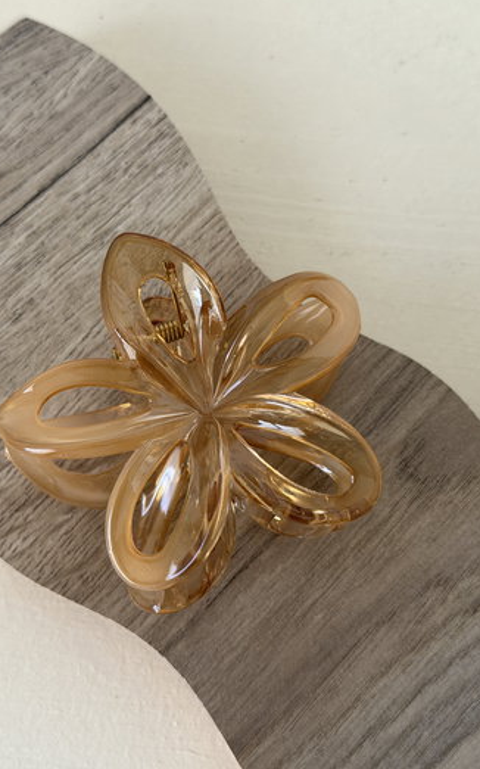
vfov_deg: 38.9
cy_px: 384
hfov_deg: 24.9
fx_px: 1089
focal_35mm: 52
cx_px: 247
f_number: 1.78
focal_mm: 6.76
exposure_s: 1/60
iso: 200
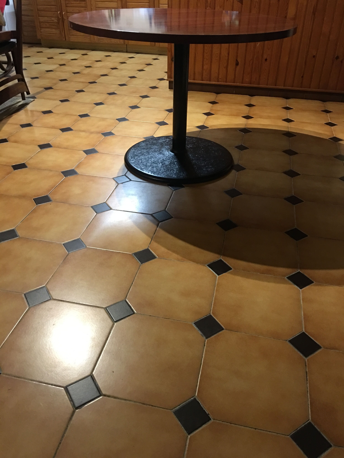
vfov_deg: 61.7
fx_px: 384
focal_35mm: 29
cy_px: 229
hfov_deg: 48.2
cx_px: 172
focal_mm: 4.15
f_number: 2.2
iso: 125
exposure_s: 1/8
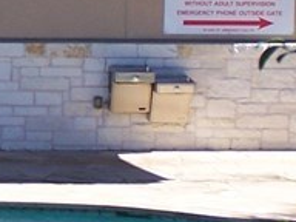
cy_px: -60
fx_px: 3420
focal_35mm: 400
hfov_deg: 4.9
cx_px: -247
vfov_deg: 3.7
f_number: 3.2
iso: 80
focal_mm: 12.4
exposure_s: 1/500
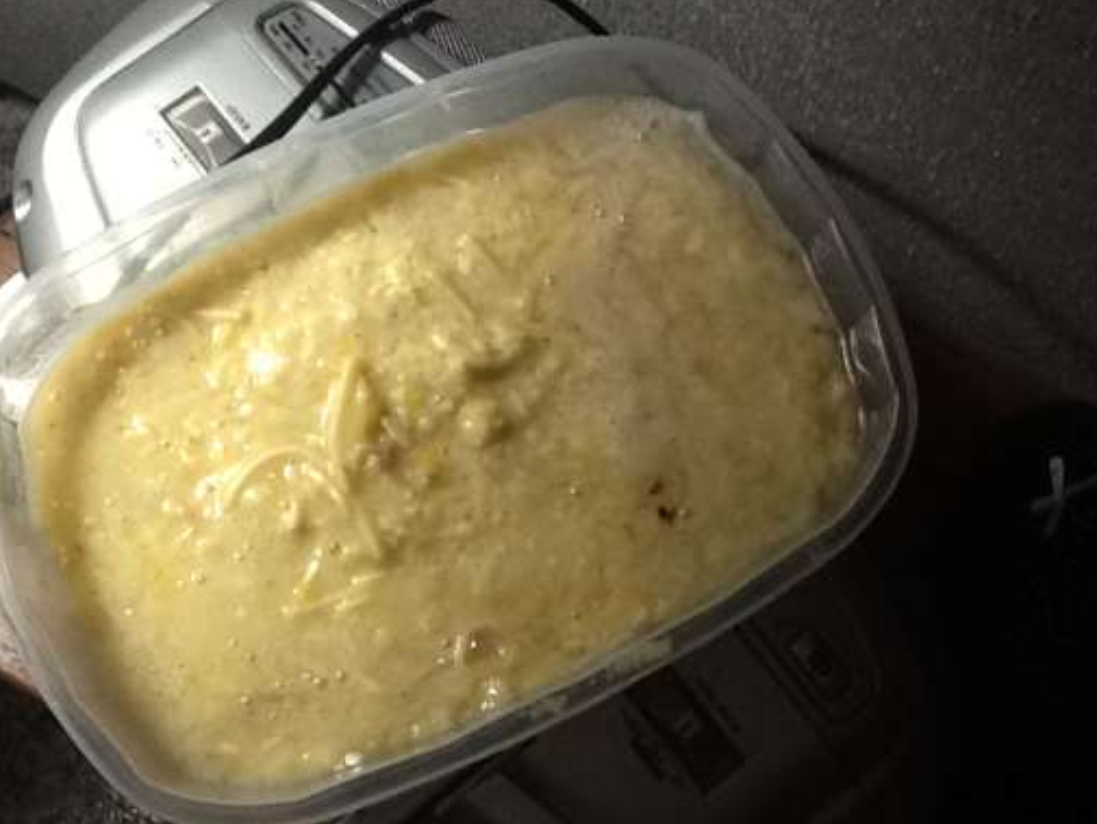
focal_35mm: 38
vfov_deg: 37.7
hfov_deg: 49.0
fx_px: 1205
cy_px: 444
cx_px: 528
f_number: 2.4
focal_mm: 2.03
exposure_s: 1/30
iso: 200
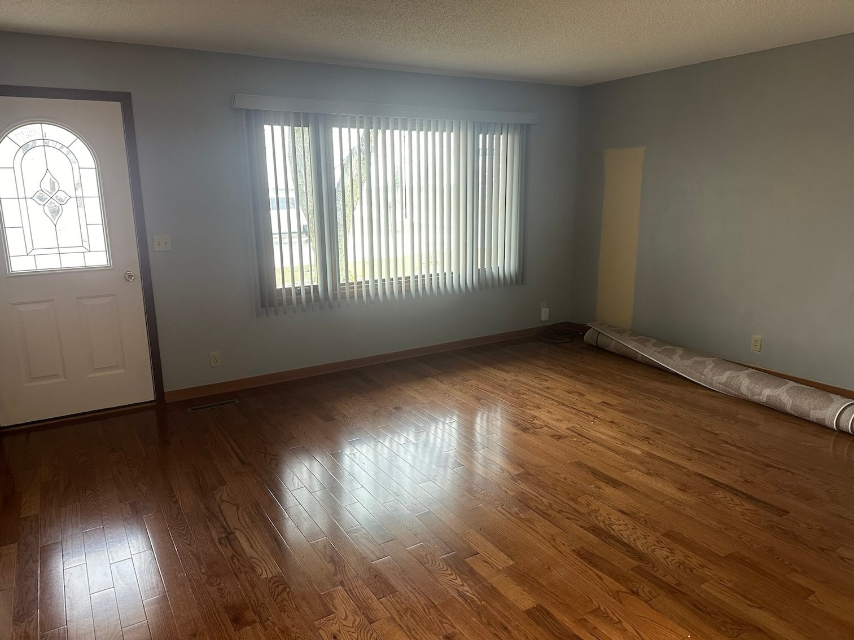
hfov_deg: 71.6
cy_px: 320
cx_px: 427
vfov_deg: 56.8
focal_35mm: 24
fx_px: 592
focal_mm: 6.86
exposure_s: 1/60
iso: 250
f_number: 1.78
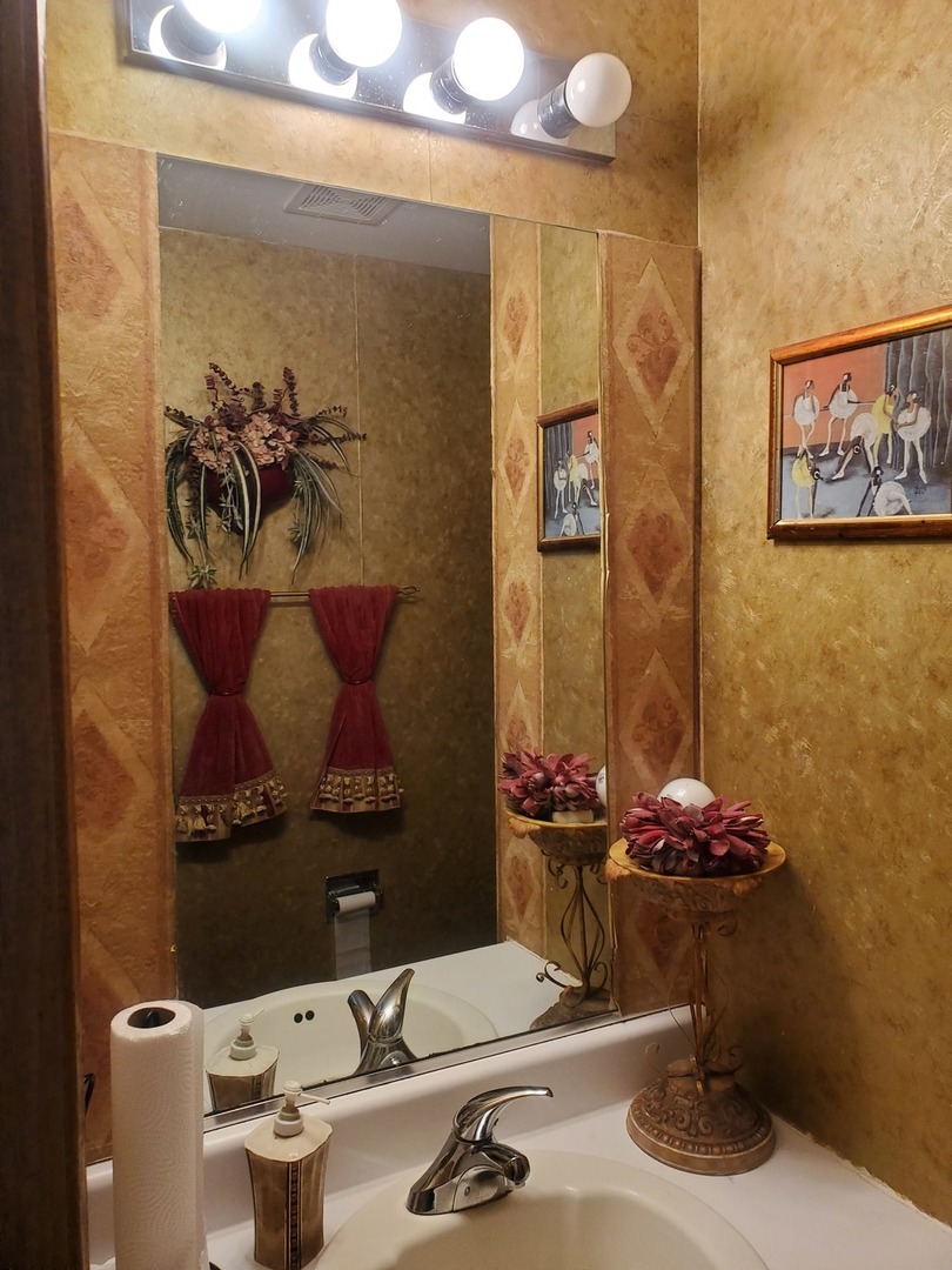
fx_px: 953
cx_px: 476
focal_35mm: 26
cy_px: 635
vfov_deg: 67.3
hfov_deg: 53.1
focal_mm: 4.3
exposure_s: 1/40
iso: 200
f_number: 2.4
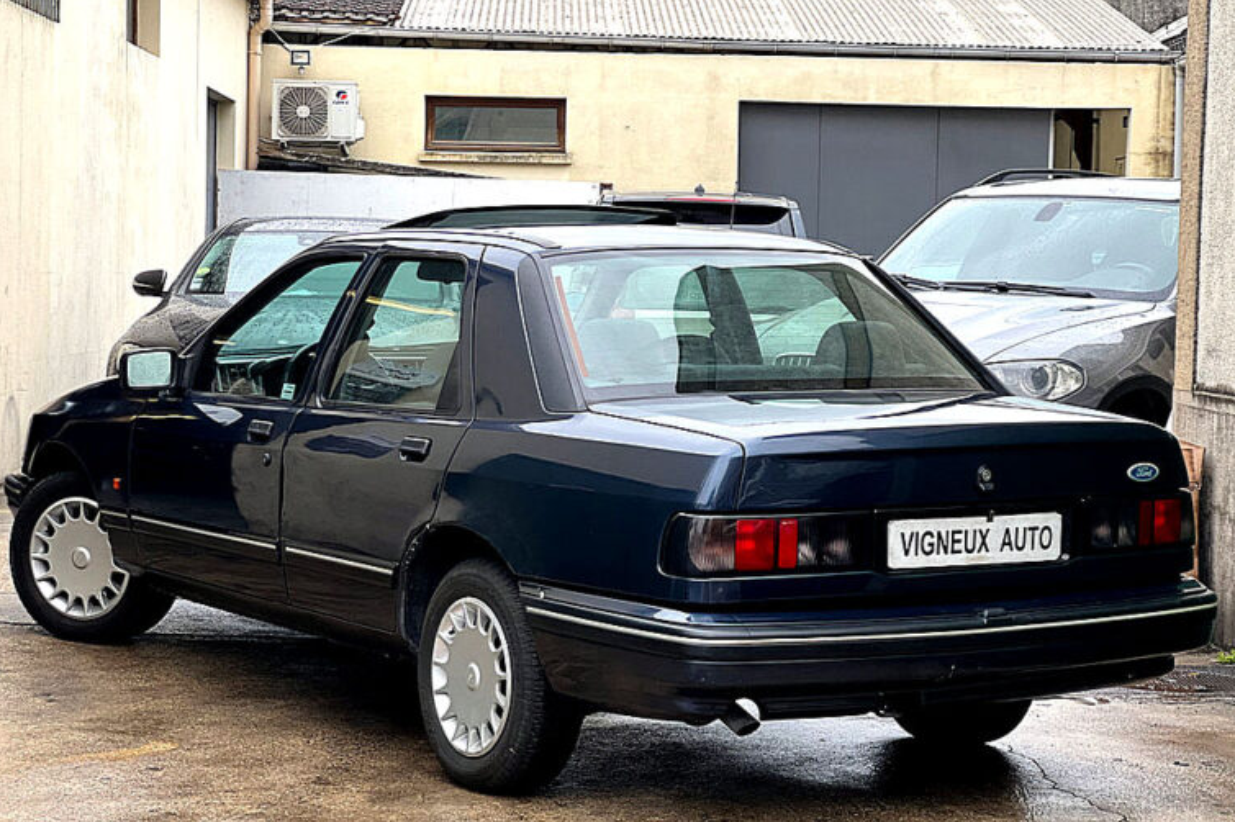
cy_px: 449
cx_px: 637
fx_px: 2915
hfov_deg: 23.9
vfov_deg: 16.1
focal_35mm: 85
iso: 40
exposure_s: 1/121
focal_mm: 9
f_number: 2.8
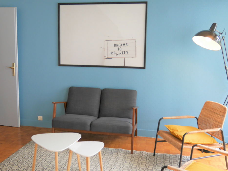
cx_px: 106
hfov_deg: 45.7
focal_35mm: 41
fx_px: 270
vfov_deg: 35.1
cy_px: 84
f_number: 3.5
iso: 320
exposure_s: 1/60
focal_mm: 12
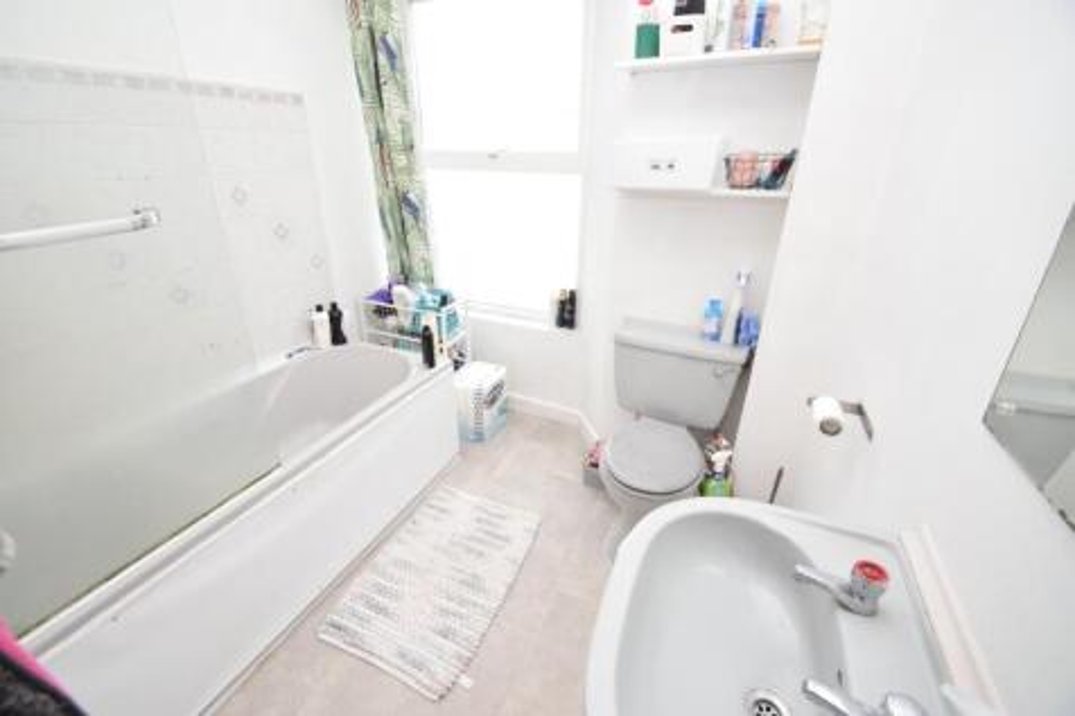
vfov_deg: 77.3
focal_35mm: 15
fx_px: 448
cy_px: 358
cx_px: 538
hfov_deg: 100.4
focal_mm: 10
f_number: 5.6
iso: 720
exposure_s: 1/125
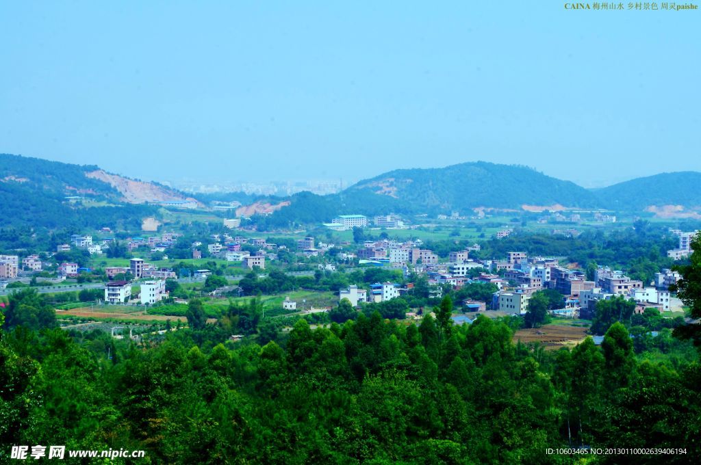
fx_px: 1167
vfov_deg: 22.6
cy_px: 232
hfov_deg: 33.4
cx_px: 350
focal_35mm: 60
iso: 200
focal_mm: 40
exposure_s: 1/125
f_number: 16
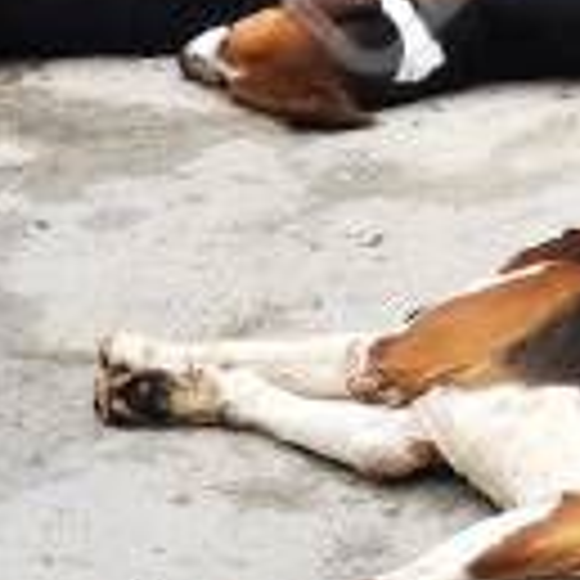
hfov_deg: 5.6
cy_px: 1297
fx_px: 5820
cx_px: 1218
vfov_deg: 5.5
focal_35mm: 307
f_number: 8
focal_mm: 24
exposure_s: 1/640
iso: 200
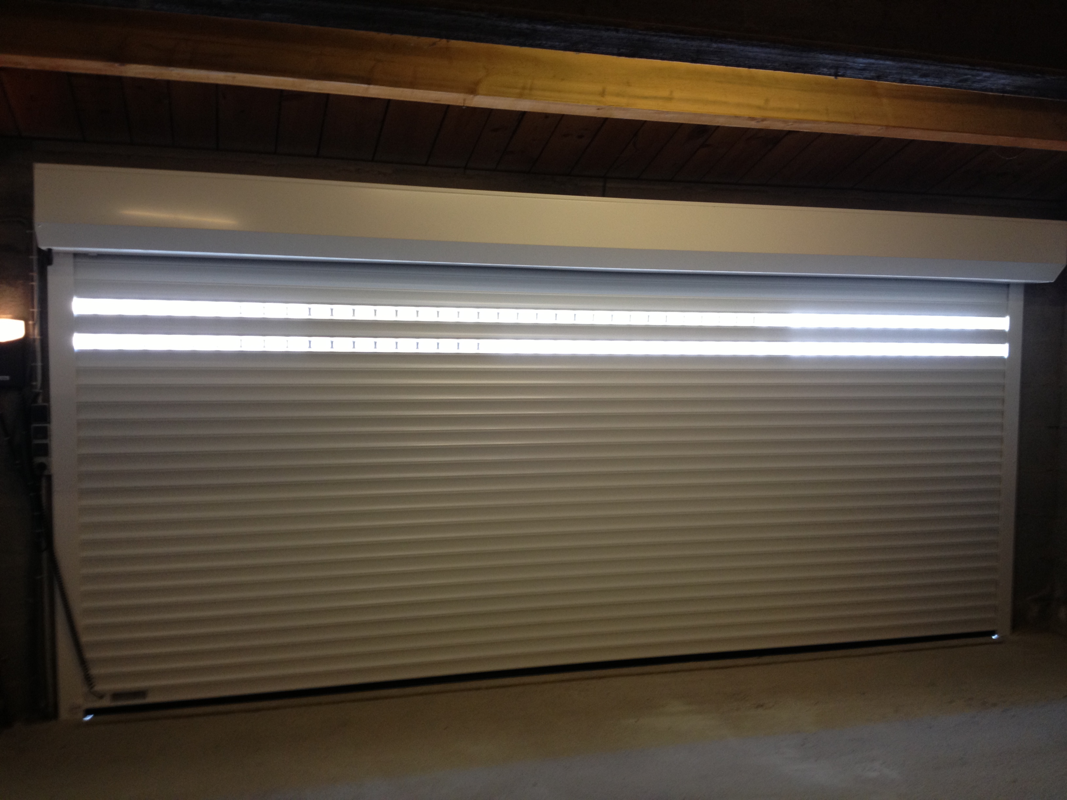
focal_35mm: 35
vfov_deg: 40.7
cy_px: 400
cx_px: 534
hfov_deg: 52.6
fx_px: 1079
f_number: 2.4
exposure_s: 1/20
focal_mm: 4.28
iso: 100
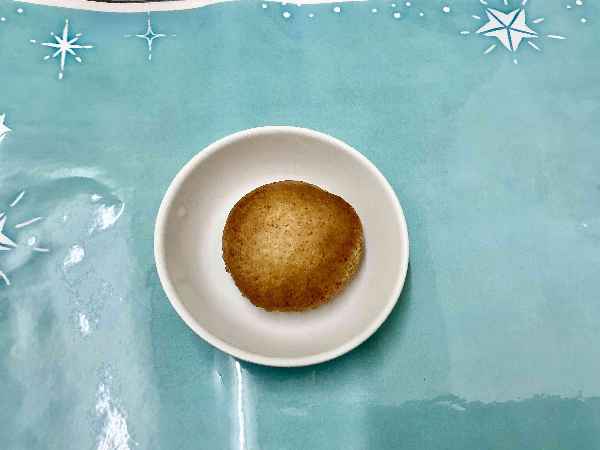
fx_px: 503
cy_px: 225
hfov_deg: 61.7
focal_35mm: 29
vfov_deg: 48.2
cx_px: 300
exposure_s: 1/60
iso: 40
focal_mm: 3
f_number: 1.8
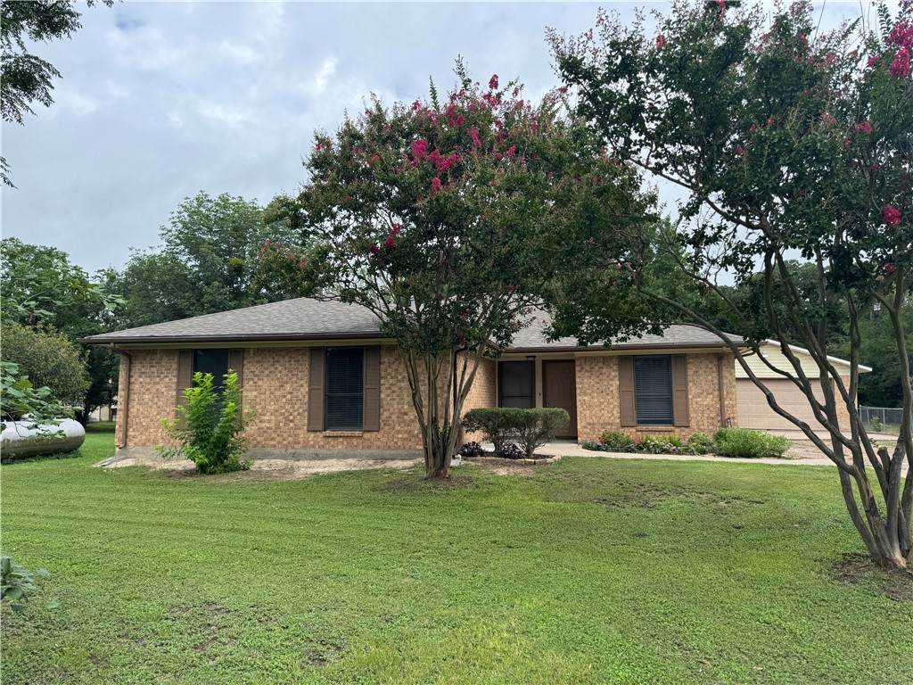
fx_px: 633
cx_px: 456
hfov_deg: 71.6
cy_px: 342
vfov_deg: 56.8
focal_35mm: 24
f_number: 1.78
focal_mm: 6.76
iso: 80
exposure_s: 1/1215
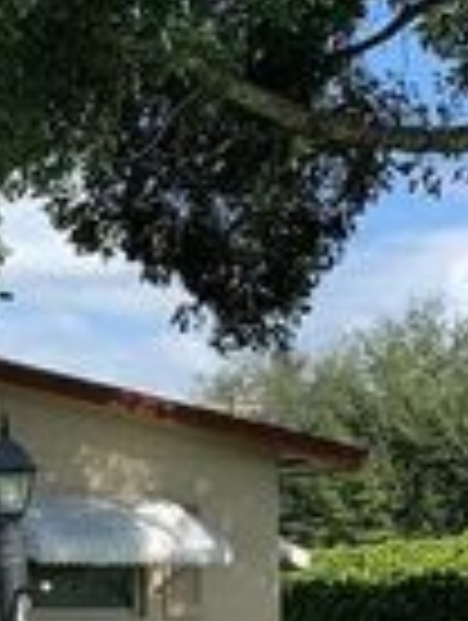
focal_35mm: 94
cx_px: -342
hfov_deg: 14.2
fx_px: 1689
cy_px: 547
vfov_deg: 20.5
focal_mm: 4.25
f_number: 1.8
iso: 25
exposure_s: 1/1513
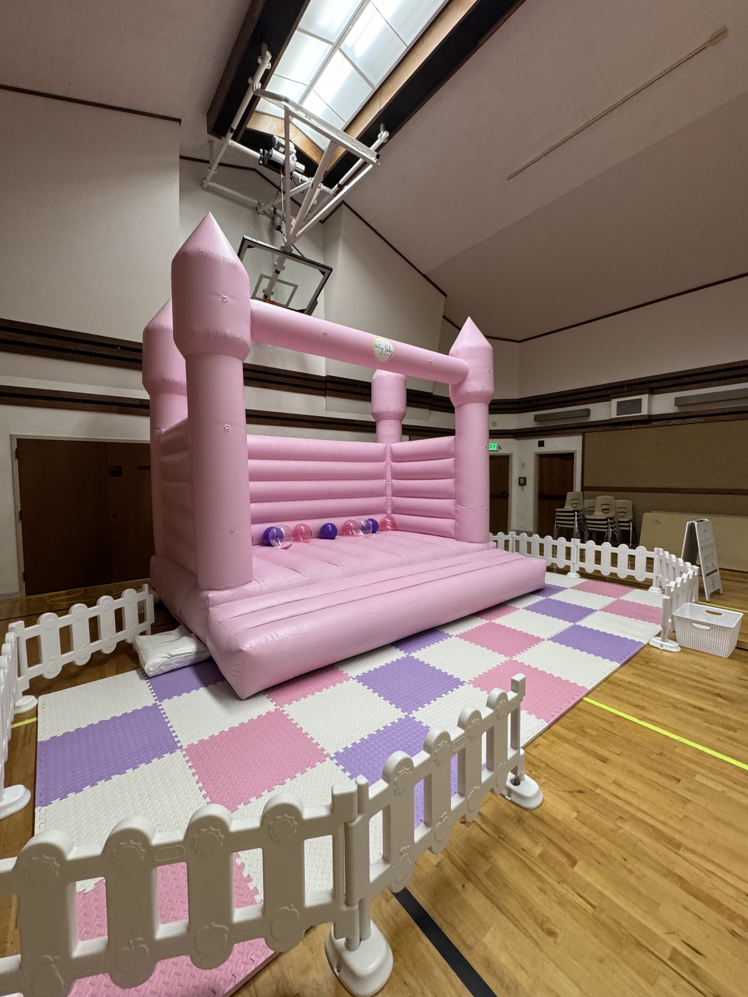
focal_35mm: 14
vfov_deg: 102.1
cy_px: 498
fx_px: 403
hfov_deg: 85.7
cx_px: 374
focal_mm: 2.22
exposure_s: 1/120
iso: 320
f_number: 2.2
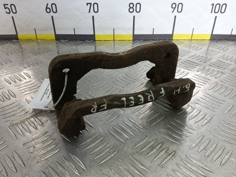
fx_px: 157
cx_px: 118
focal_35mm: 23
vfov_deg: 58.9
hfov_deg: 73.9
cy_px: 88
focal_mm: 4.11
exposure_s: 1/100
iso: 119
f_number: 1.6
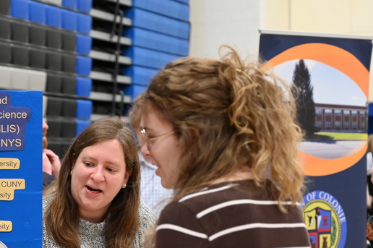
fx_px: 1190
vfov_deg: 11.8
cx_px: 61
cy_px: 244
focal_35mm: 115
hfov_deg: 17.6
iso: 2800
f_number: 4
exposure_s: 1/125
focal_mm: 58
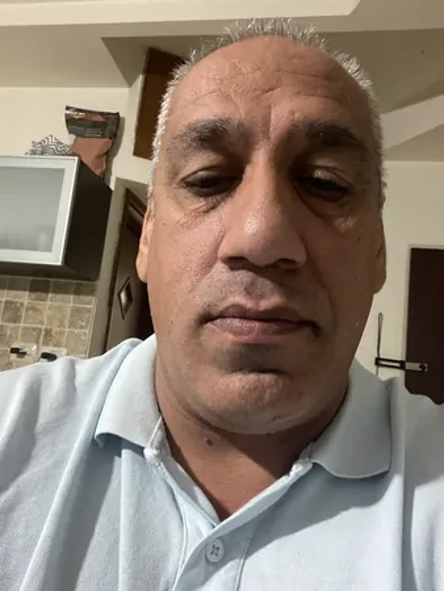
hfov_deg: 46.8
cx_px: 222
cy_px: 296
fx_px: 513
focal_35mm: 30
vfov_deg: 59.9
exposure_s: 1/15
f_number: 2.2
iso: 1000
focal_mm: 2.71
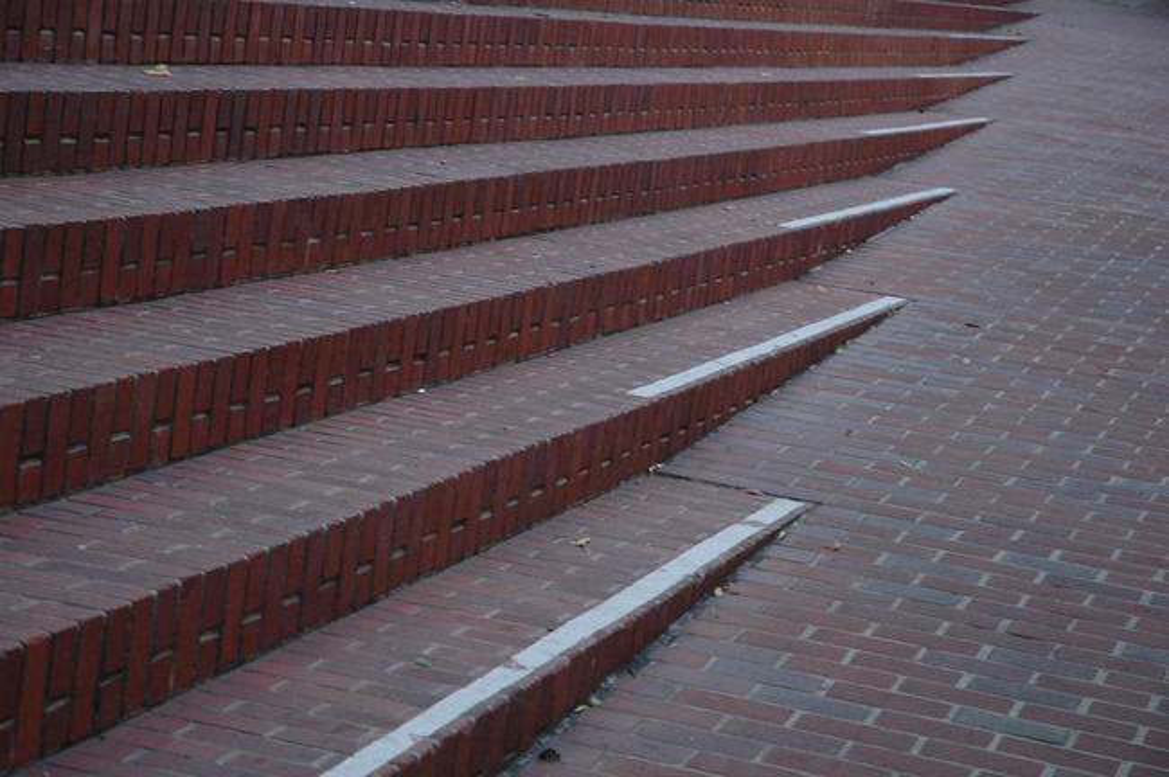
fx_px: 2920
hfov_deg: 22.6
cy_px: 388
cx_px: 584
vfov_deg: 15.2
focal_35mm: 90
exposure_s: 1/8
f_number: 4.5
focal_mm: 60
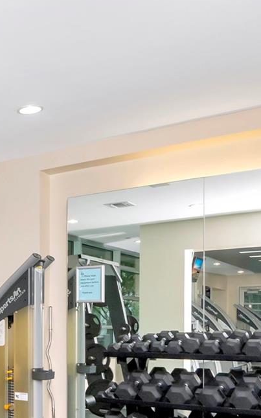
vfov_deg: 39.3
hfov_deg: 23.2
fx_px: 561
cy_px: 331
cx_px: -80
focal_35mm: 49
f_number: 7.1
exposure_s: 1/200
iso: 640
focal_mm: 13
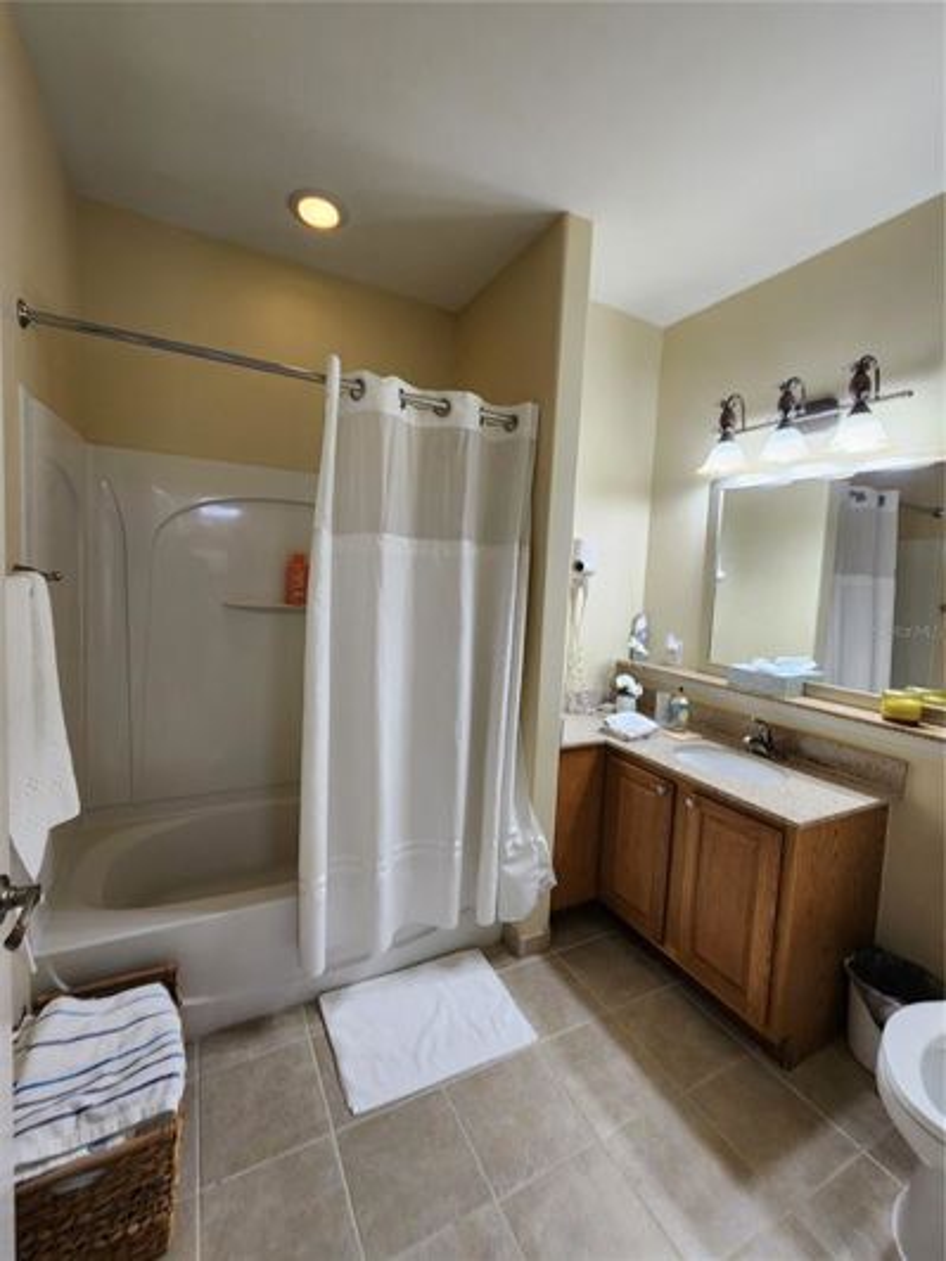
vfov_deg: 106.2
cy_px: 630
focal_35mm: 13
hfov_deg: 89.9
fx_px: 474
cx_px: 473
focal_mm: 2.2
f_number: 2.2
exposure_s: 1/60
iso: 200
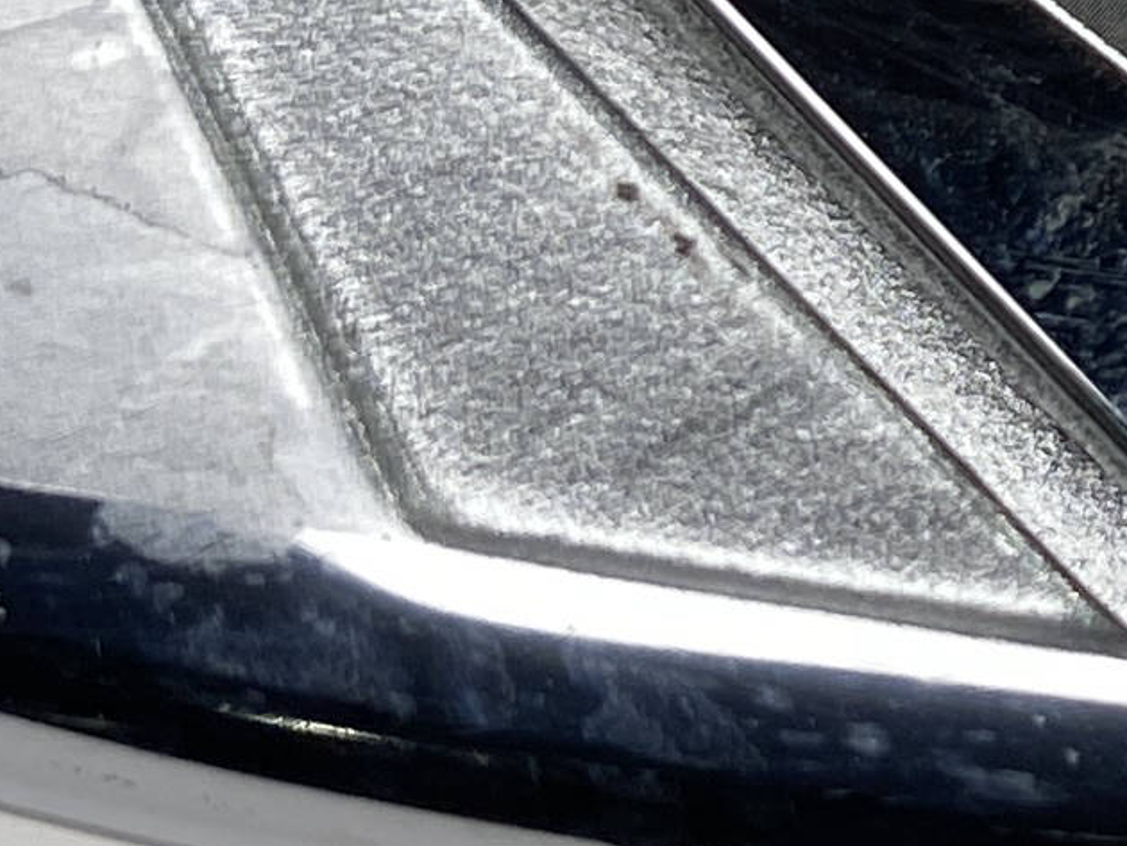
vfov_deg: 9.2
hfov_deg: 10.8
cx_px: 2521
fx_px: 5211
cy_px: 70
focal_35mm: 160
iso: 32
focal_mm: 4.25
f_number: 1.8
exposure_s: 1/307
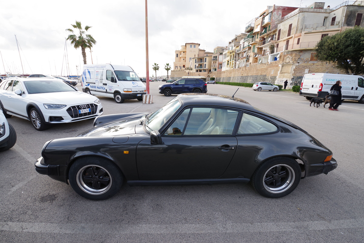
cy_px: 122
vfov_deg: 77.4
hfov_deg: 100.4
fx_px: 152
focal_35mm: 15
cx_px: 182
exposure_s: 1/30
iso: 200
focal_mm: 15
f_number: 9
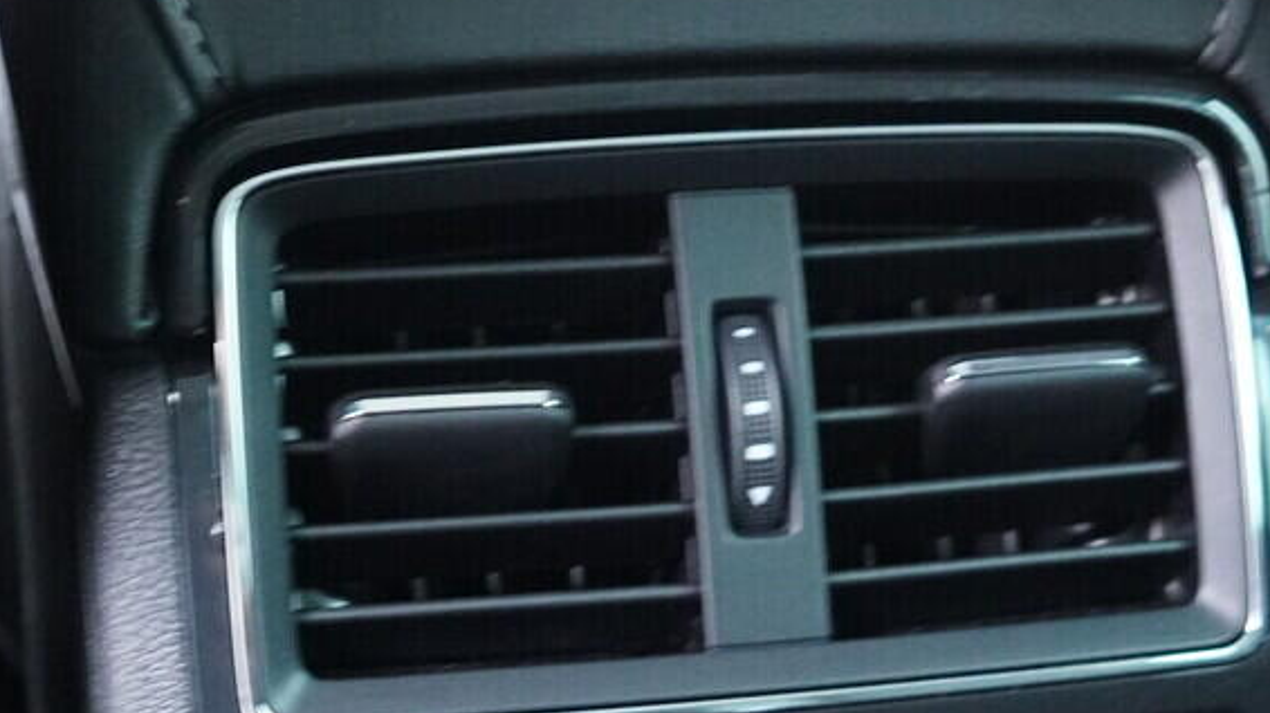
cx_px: 767
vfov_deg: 12.2
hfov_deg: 22.2
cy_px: 935
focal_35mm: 96
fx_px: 3232
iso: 4000
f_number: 2.8
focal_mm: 24
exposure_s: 1/40
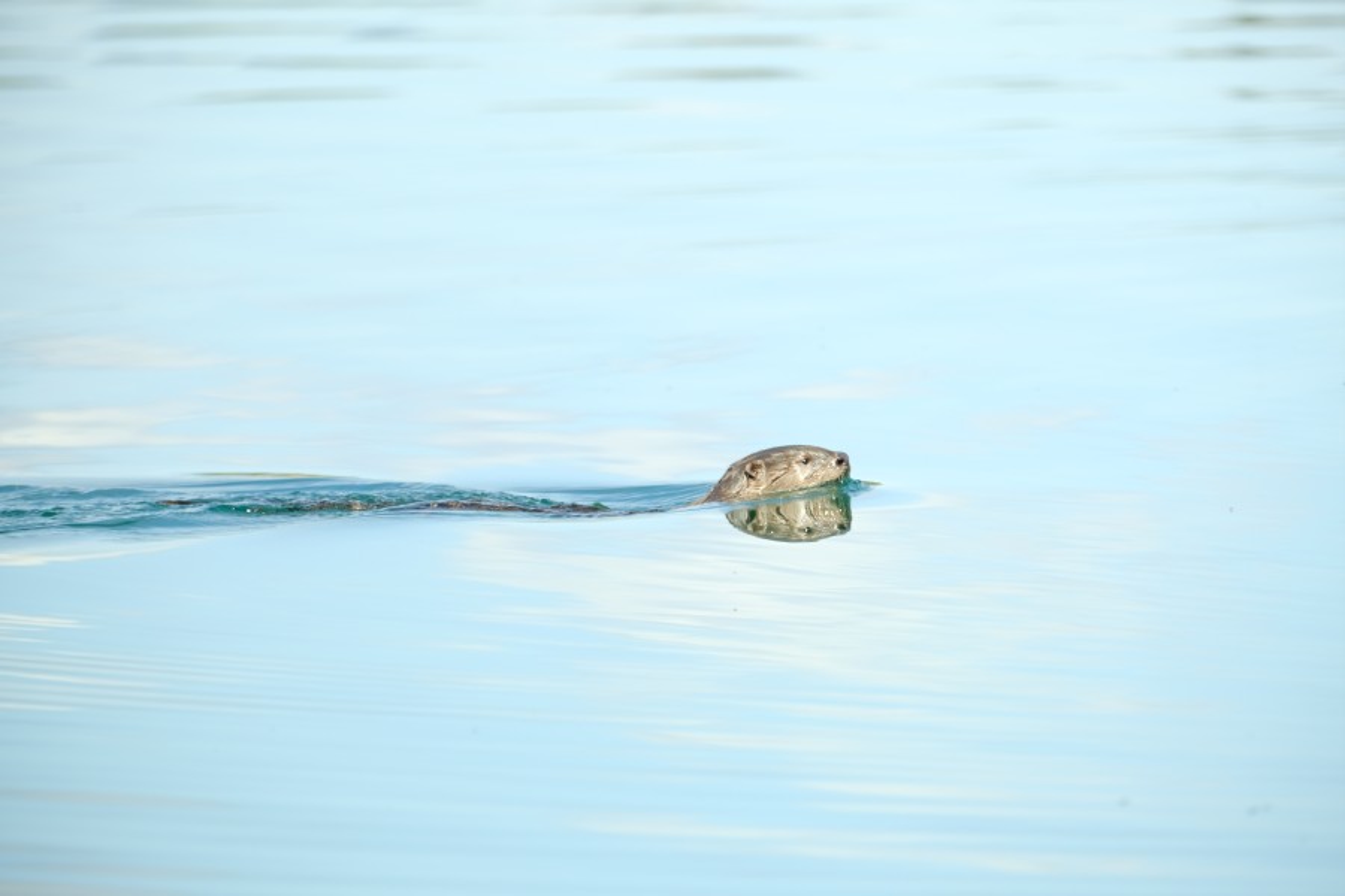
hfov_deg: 4.6
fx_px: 16811
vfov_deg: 3.1
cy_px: 448
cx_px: 672
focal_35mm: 450
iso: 160
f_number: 5.6
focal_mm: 300
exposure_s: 1/250
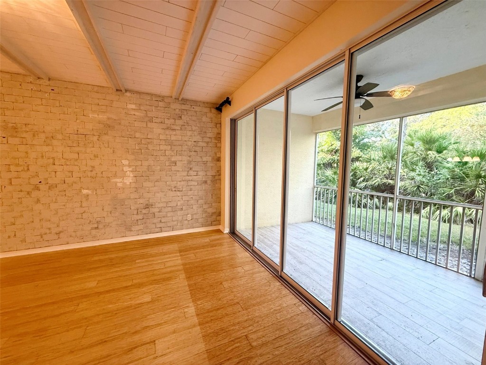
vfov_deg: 85.7
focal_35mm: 14
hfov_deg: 102.1
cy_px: 182
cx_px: 243
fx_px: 197
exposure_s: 1/60
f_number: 2.2
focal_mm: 2.22
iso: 200
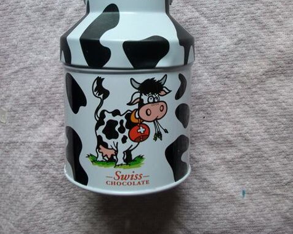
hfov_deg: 43.8
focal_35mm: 42
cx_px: 147
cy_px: 45
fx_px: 364
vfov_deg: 34.5
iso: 85
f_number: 2.9
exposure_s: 1/40
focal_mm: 5.7
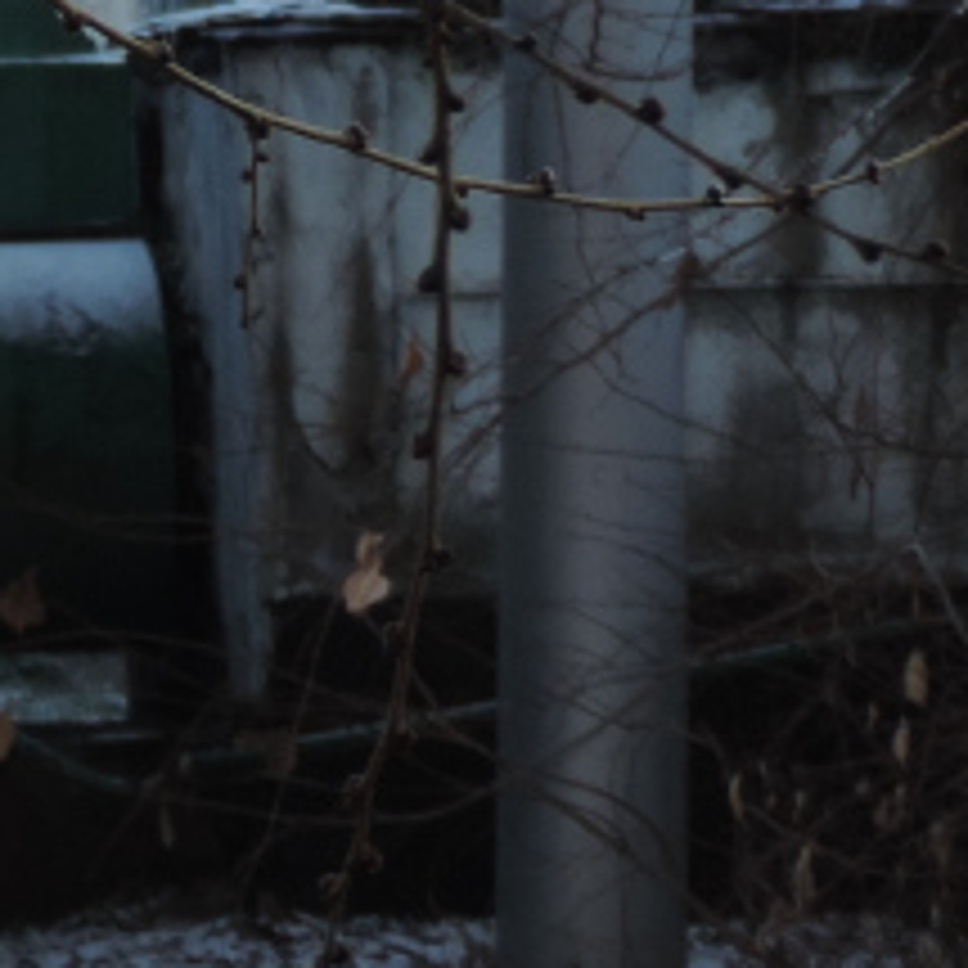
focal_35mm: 535
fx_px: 16926
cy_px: -313
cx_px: -1297
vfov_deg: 3.3
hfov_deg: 3.2
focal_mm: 17.8
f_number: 5.2
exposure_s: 1/60
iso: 80
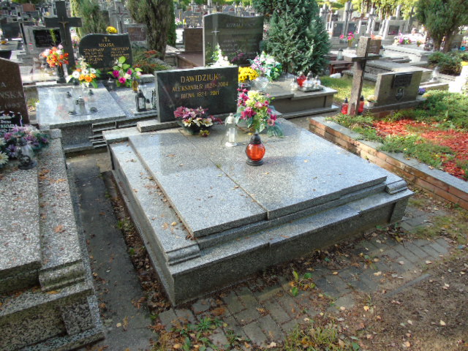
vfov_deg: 54.9
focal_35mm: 25
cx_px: 234
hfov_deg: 69.4
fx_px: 338
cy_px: 176
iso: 80
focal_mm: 4.4
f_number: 3.4
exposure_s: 1/100
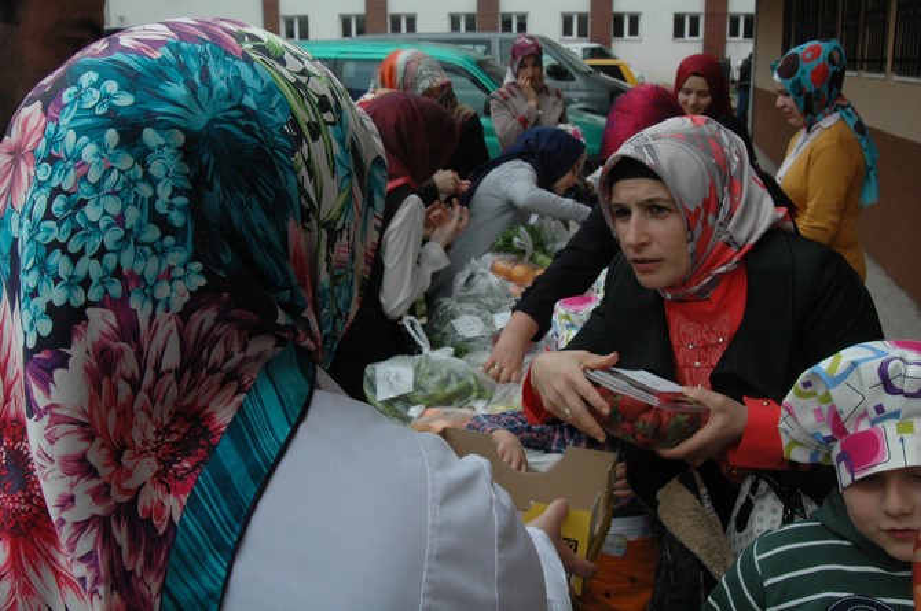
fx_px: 920
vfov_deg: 36.8
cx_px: 460
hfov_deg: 53.2
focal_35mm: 36
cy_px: 306
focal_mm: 24
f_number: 10
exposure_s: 1/400
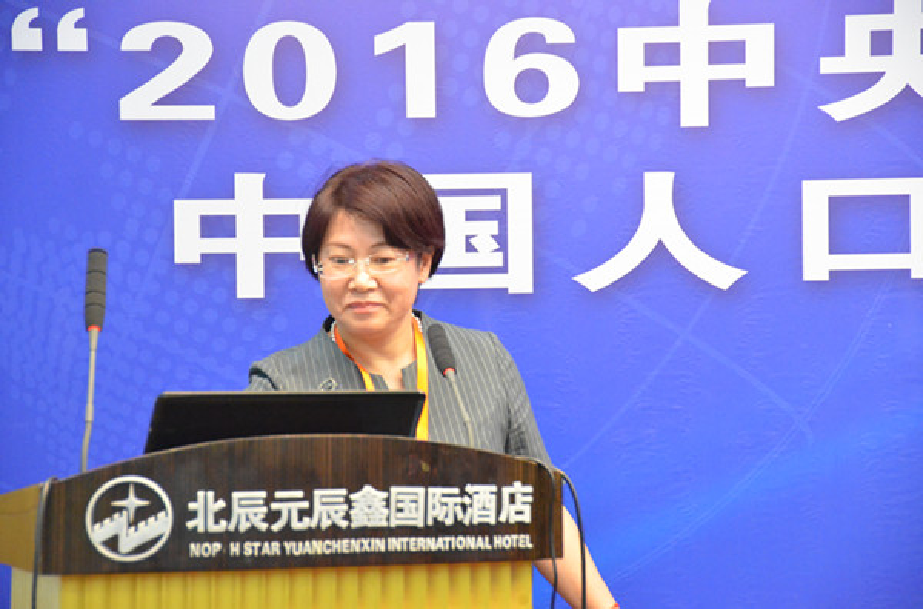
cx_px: 462
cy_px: 304
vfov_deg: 9.6
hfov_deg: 14.4
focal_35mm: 142
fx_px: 3642
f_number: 5.3
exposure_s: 1/80
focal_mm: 95
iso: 6400
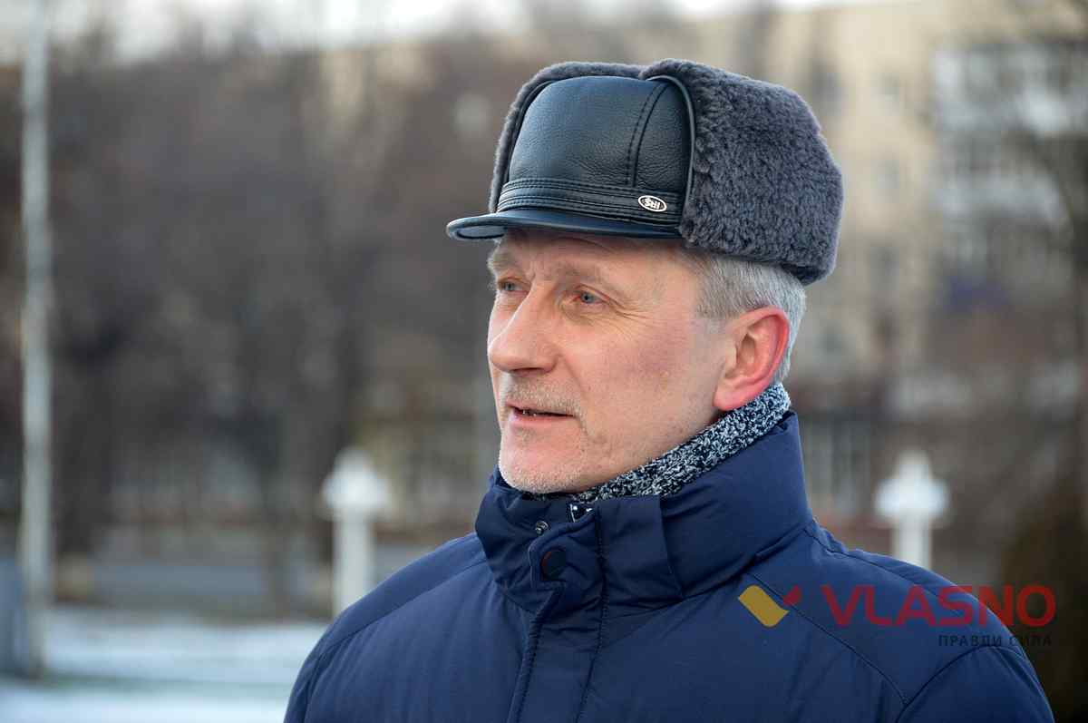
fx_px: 6339
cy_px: 362
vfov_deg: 6.5
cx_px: 544
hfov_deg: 9.8
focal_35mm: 210
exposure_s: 1/200
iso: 400
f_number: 5.6
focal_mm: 140
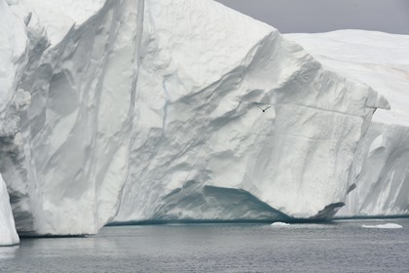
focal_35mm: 280
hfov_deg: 7.4
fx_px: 3181
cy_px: 136
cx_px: 204
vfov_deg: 4.9
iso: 400
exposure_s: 1/640
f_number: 10
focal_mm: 280
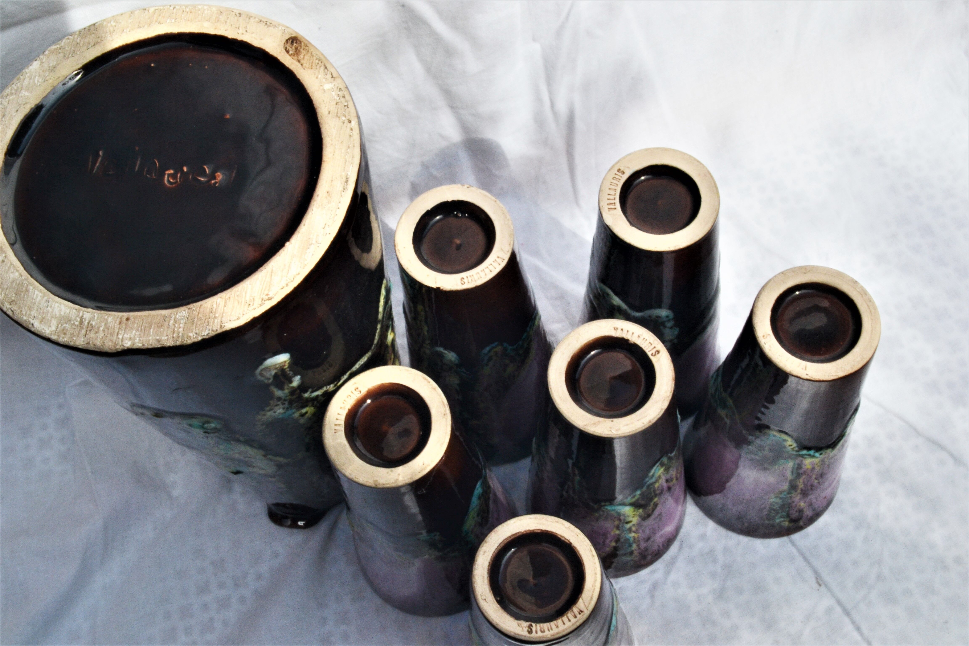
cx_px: 484
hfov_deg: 45.0
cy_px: 323
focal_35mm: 44
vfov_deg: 30.8
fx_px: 1171
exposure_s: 1/30
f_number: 29
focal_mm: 29
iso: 400
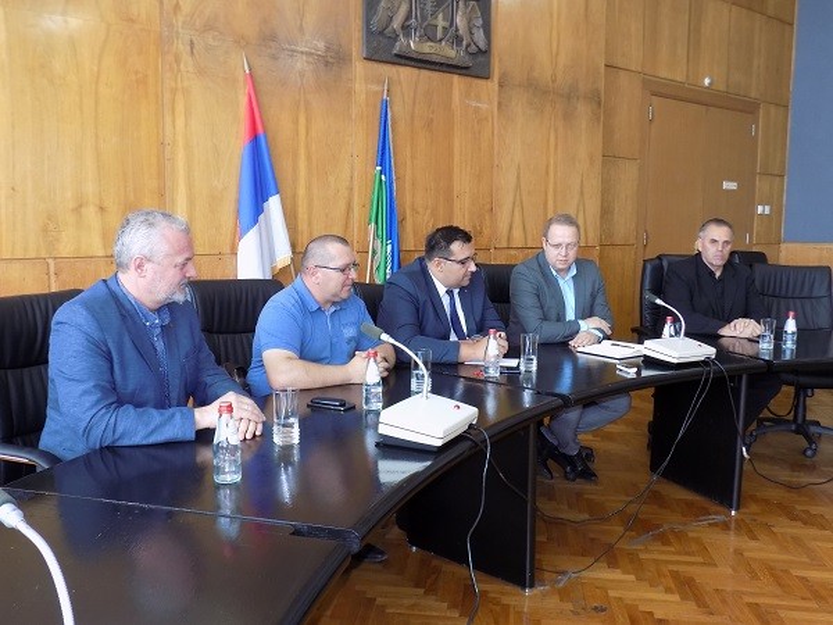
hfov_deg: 60.0
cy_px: 312
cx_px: 416
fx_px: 722
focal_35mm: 30
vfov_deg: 46.8
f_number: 3.3
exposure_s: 1/30
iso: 160
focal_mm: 5.3
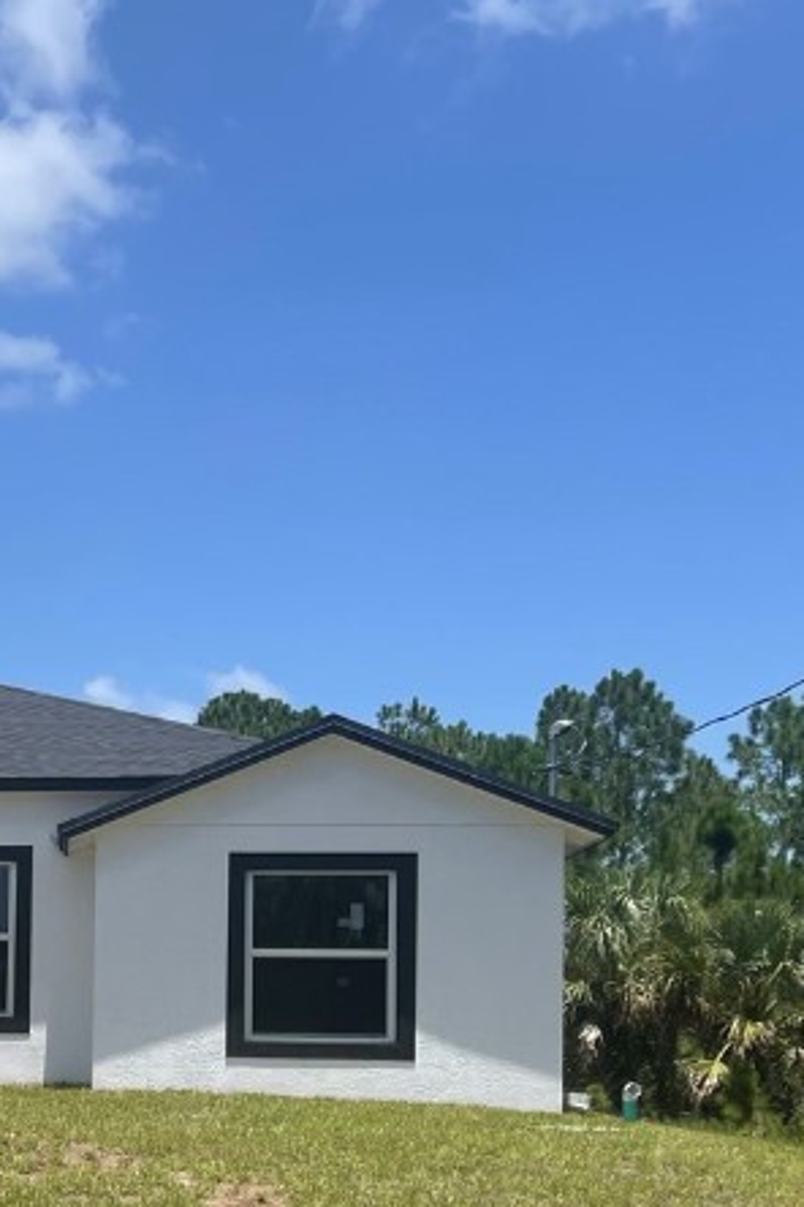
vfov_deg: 32.5
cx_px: -337
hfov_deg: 20.1
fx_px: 2010
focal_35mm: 60
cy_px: 965
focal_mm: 5.1
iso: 32
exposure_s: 1/3663
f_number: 1.6
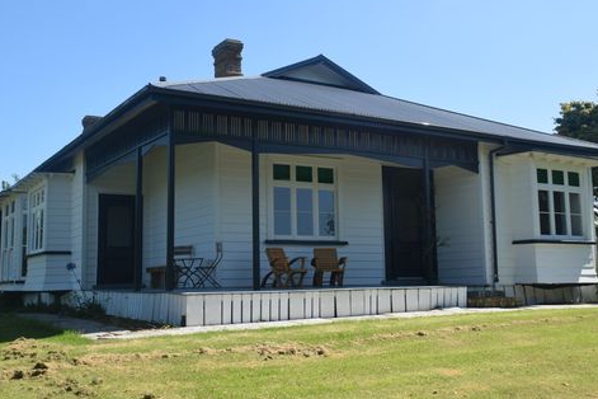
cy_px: 197
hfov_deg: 46.4
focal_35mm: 42
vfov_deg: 31.9
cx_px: 303
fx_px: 698
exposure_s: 1/200
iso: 100
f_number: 7.1
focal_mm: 22
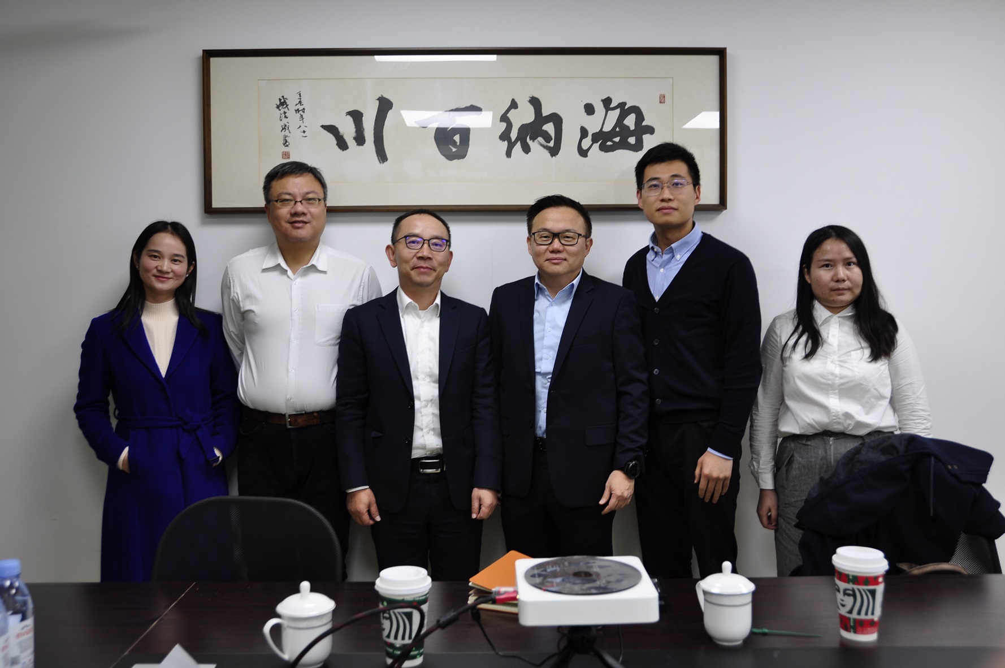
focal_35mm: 36
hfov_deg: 53.2
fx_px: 1004
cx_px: 502
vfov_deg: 36.8
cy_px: 334
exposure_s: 1/20
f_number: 3.8
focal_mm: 24
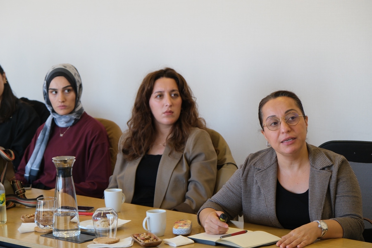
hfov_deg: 20.2
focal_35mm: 101
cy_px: 124
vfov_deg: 13.6
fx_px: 1044
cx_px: 186
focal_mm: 67.5
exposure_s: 1/200
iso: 1250
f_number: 4
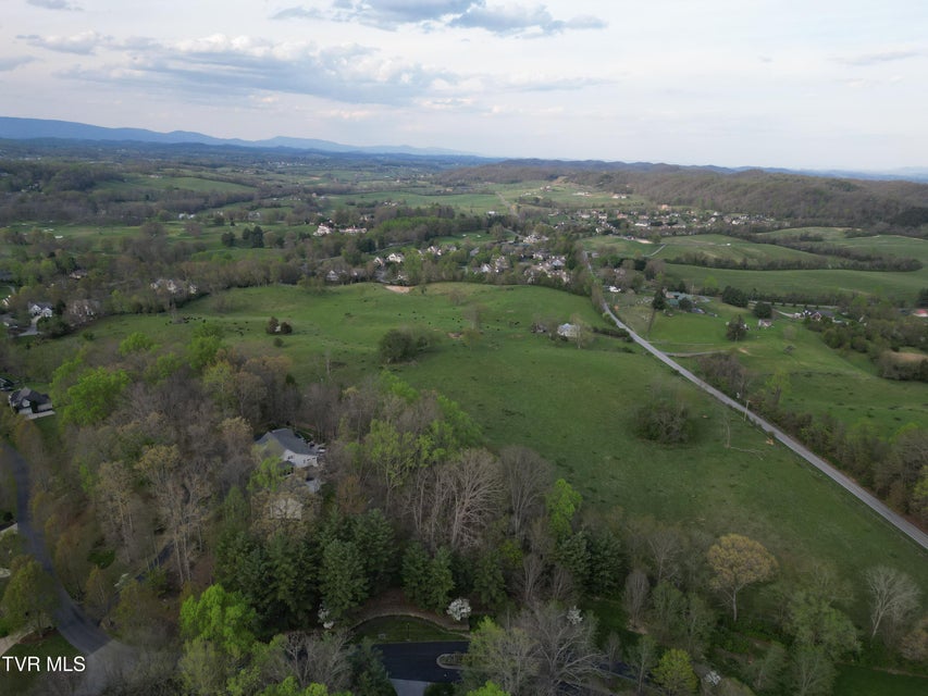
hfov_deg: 71.6
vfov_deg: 56.8
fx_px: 643
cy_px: 348
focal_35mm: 24
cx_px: 464
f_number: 1.7
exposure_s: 1/800
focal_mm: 6.72
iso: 120
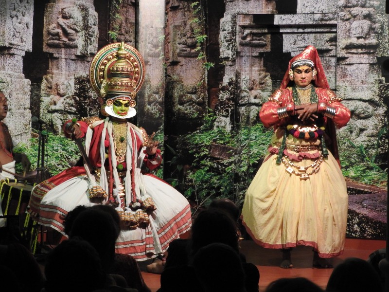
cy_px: 146
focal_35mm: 115
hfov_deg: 17.1
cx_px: 194
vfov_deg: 12.9
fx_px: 1292
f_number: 5
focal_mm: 20.6
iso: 800
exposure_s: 1/13
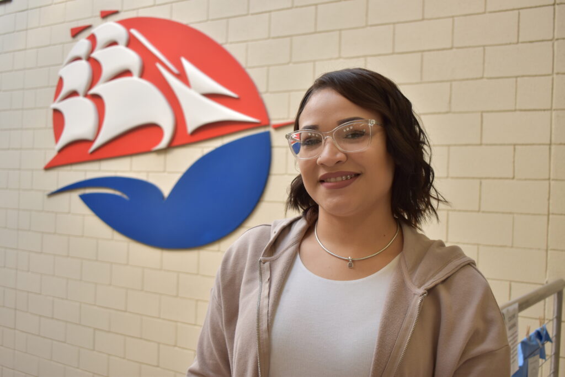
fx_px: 636
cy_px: 188
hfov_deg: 47.9
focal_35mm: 40
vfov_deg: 33.0
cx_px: 282
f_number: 4
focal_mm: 27
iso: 360
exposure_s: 1/125
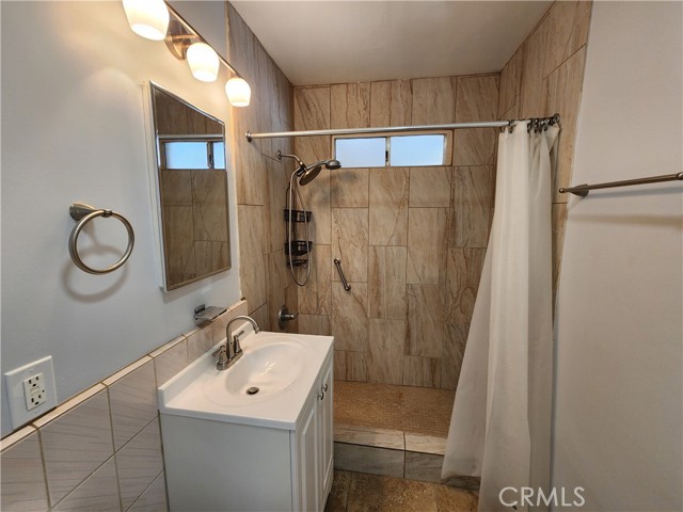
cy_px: 256
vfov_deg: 89.9
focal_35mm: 13
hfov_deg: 106.2
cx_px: 342
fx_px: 256
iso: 125
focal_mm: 2.2
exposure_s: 1/60
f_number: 2.2
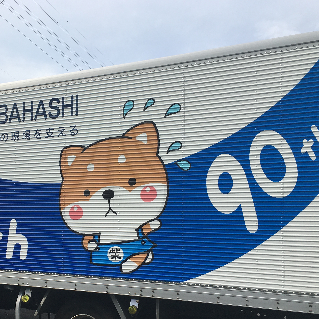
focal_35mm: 45
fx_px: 469
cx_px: 93
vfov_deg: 37.4
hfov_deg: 36.9
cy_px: 195
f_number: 2.2
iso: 25
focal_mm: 4.15
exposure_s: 1/1425
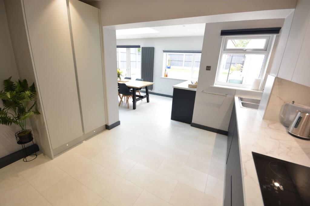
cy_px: 103
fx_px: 129
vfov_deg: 77.3
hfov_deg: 100.4
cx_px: 155
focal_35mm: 15
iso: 400
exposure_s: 1/20
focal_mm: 10
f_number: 8
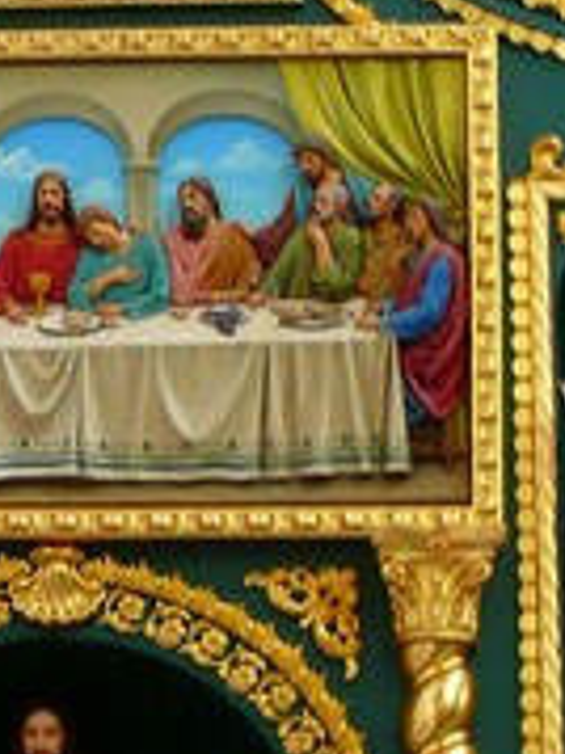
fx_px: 3748
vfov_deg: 11.3
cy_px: 813
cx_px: -89
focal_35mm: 172
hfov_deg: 8.5
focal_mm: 8.7
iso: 200
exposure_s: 1/5
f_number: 2.8
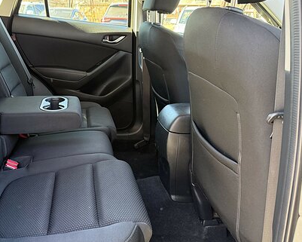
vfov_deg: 45.8
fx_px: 286
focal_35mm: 32
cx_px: 96
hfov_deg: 54.3
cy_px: 114
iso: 200
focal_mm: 6.76
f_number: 1.78
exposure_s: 1/62
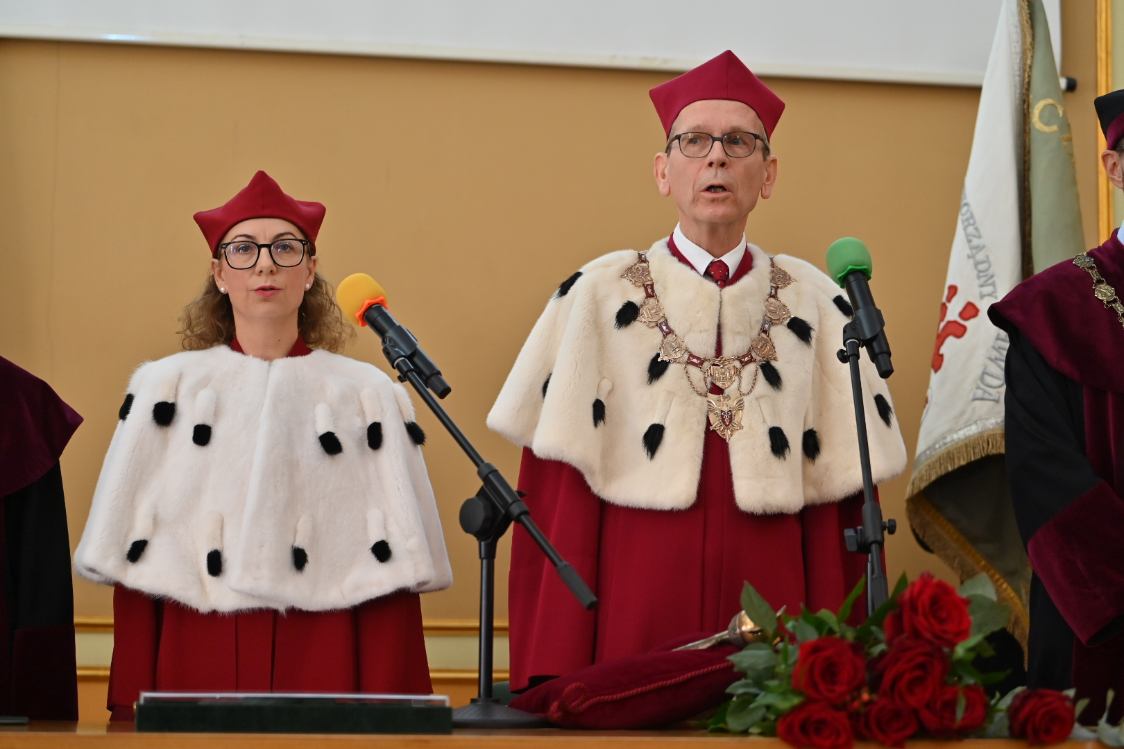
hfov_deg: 24.8
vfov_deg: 16.7
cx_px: 562
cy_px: 374
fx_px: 2560
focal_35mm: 82
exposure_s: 1/200
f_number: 2.8
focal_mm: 82
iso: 800
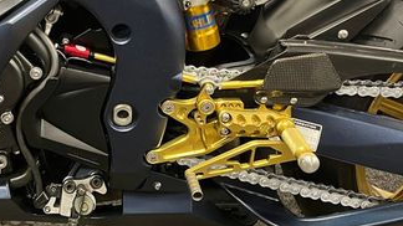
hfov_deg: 35.7
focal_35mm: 56
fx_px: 598
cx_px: 66
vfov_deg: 20.0
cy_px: -50
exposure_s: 1/33
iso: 400
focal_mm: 5.1
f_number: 1.6
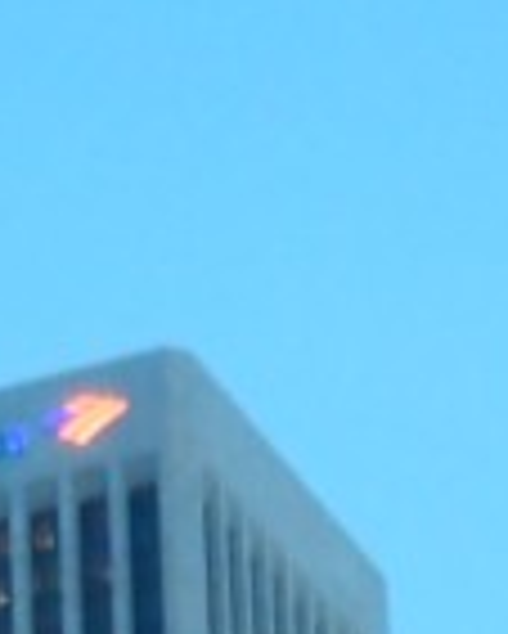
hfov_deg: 7.1
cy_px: 1488
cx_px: 850
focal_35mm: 212
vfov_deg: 8.4
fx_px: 3980
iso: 200
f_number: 3.5
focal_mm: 5.4
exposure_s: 1/2.5
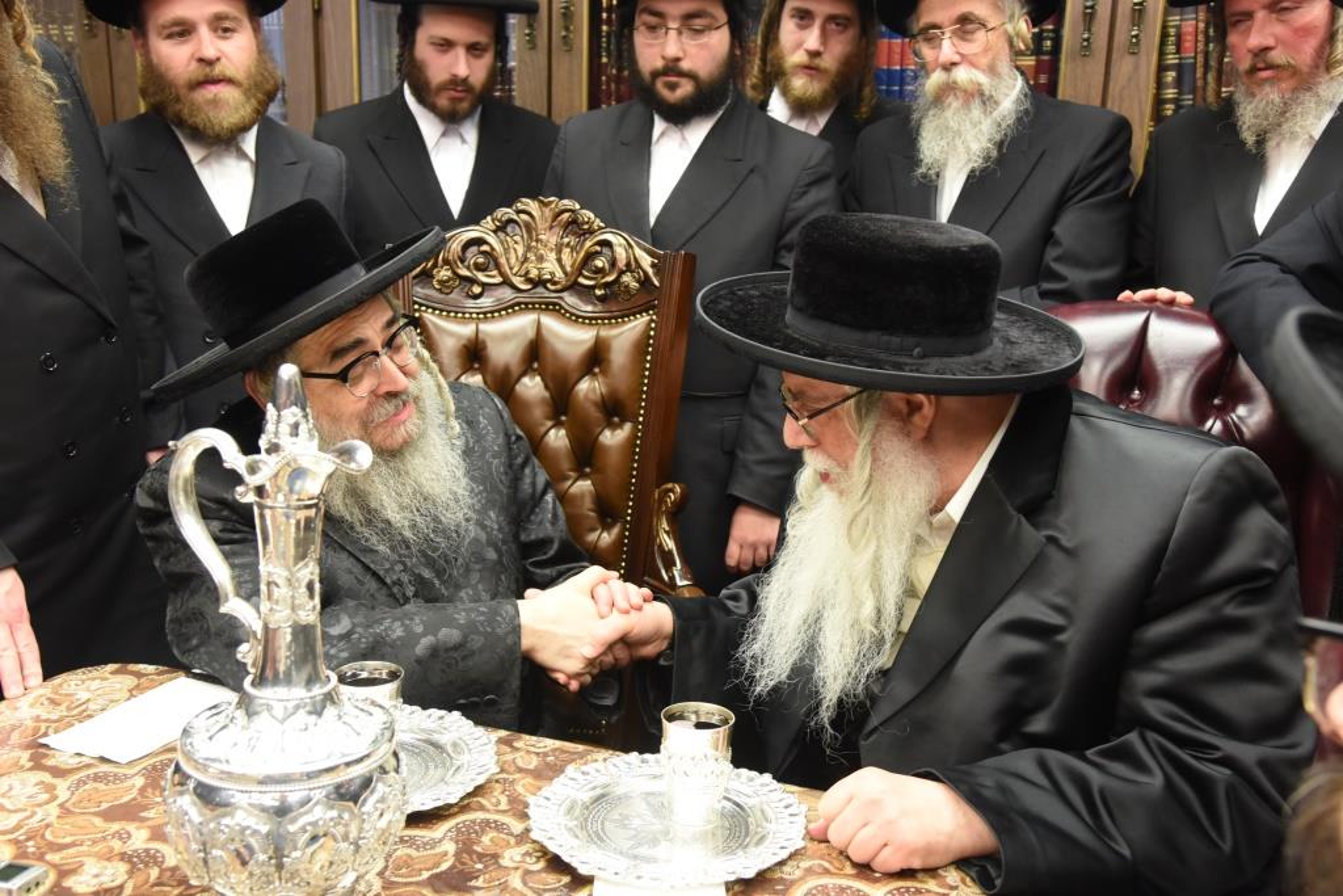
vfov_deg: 35.1
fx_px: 1418
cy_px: 448
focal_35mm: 38
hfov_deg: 50.7
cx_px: 672
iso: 2500
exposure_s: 1/100
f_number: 5.6
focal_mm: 38
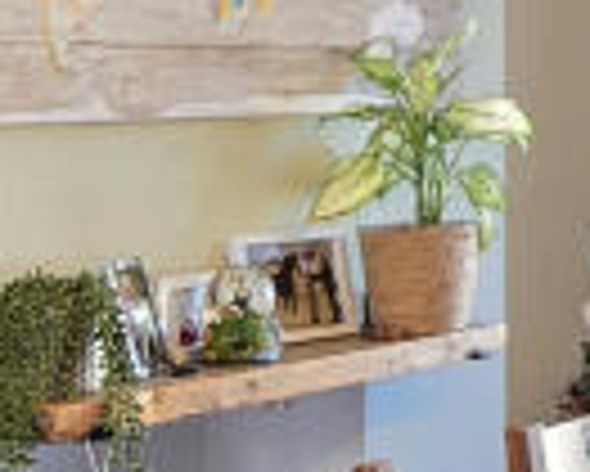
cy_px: 36
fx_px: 1730
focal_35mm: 99
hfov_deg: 17.6
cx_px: 860
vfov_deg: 15.4
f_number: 2.2
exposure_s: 1/50
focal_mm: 2.2
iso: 80
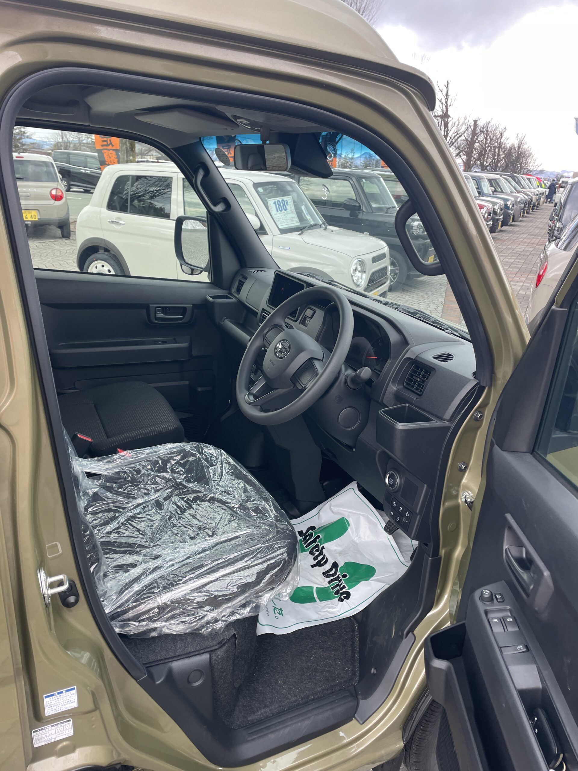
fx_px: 579
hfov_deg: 53.1
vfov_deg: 67.3
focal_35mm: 26
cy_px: 386
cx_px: 289
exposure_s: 1/175
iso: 32
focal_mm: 4.2
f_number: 1.6
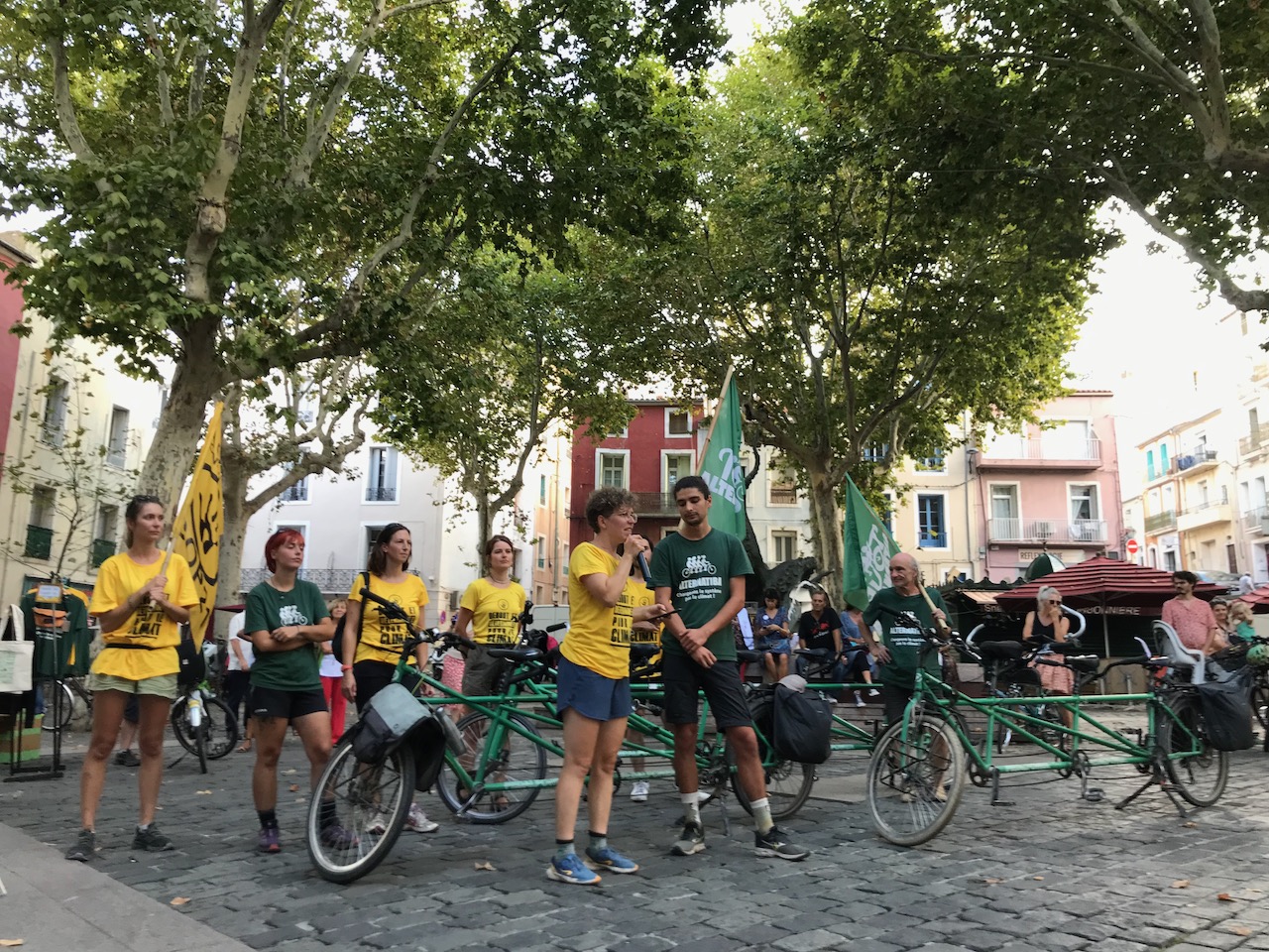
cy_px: 476
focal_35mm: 28
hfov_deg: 63.4
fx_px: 1026
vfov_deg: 49.7
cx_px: 634
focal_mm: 3.99
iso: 32
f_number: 1.8
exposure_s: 1/100
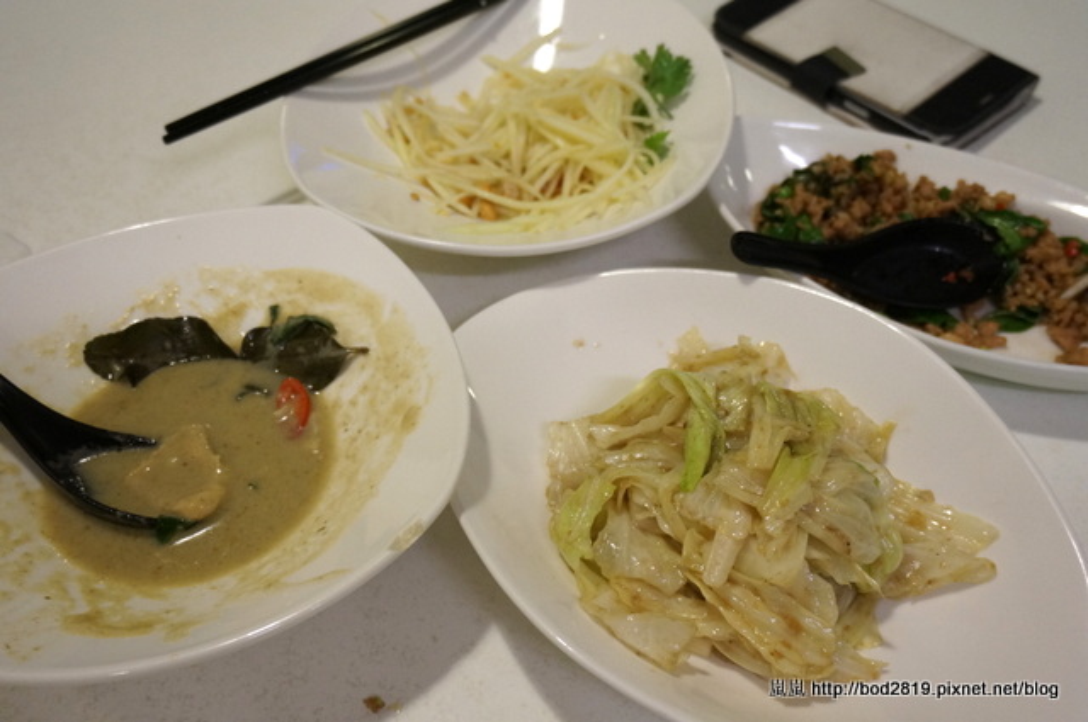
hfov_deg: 53.2
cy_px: 361
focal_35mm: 36
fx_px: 1087
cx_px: 544
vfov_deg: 36.8
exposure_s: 1/60
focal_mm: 24
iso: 1250
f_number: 4.5
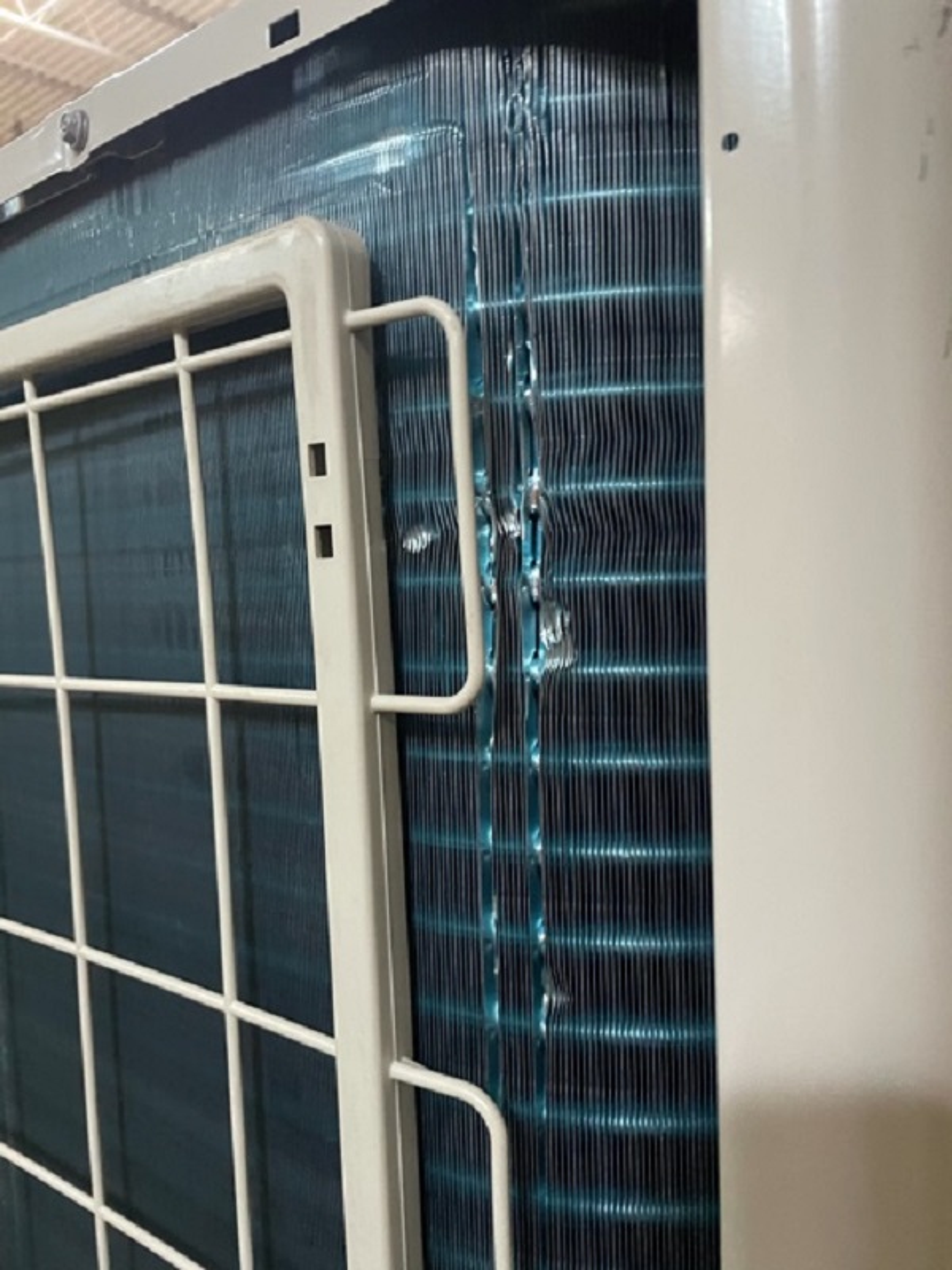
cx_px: 476
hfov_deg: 53.1
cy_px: 635
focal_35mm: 26
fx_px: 953
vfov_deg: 67.3
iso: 640
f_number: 1.6
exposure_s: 1/30
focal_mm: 4.2
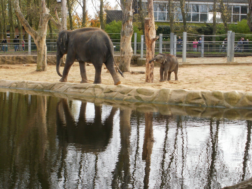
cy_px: 94
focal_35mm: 64
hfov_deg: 30.3
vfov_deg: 22.9
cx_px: 126
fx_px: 466
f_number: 4.6
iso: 100
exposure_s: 1/200
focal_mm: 11.2
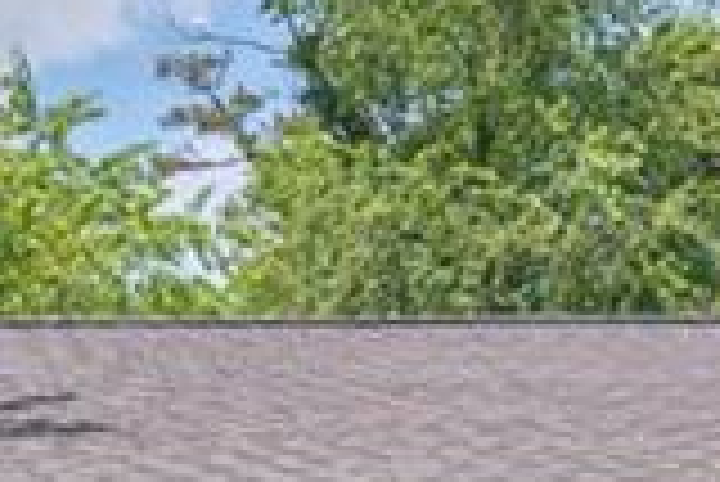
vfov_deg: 10.1
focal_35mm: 128
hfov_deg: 15.9
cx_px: 572
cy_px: 903
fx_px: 2562
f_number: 7.1
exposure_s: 1/1000
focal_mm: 20
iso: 400
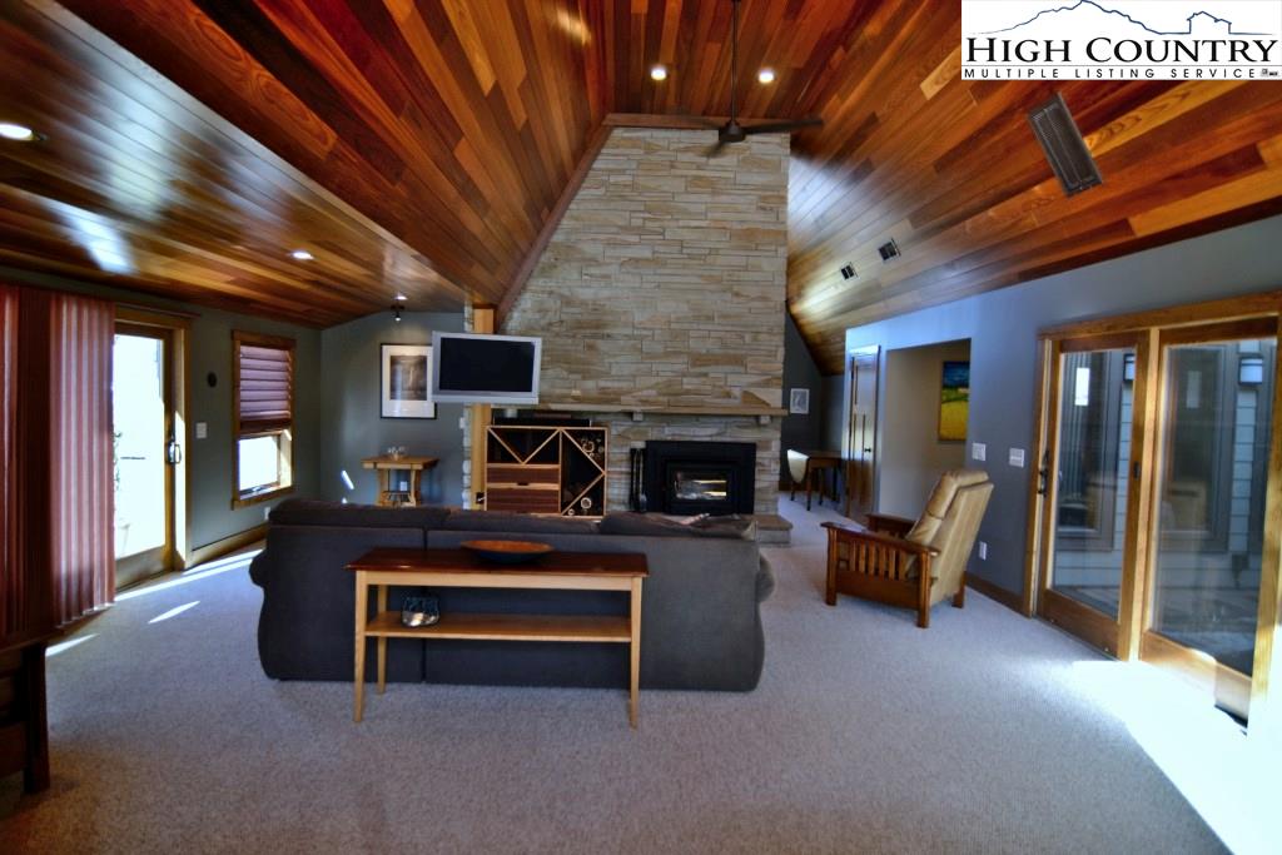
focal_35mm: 18
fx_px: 641
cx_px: 641
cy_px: 428
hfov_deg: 90.0
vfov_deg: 67.4
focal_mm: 12
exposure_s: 1/40
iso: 100
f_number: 4
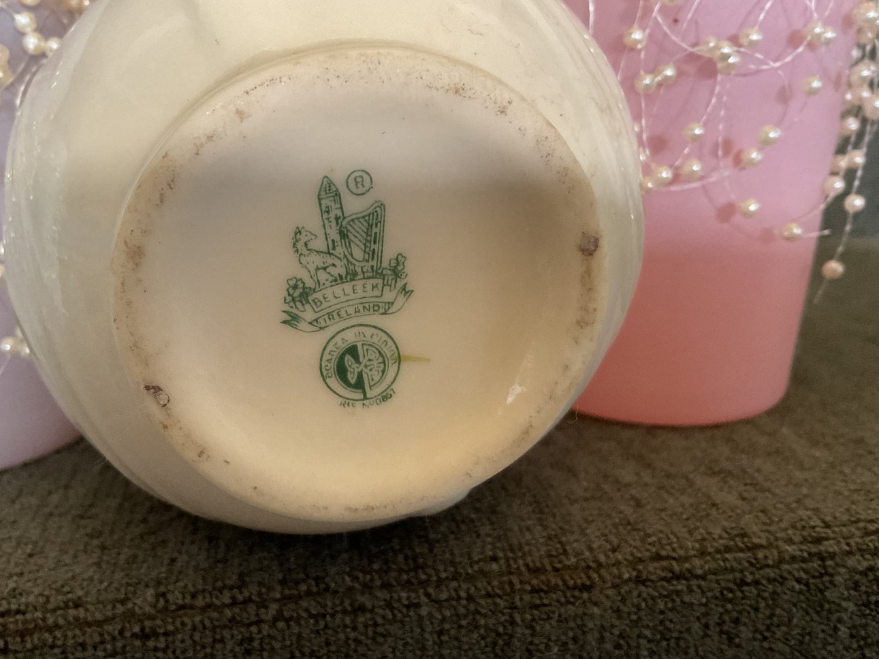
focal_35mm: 34
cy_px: 362
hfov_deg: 53.8
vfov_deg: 41.7
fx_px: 863
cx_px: 377
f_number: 1.8
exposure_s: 1/50
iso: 200
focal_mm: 3
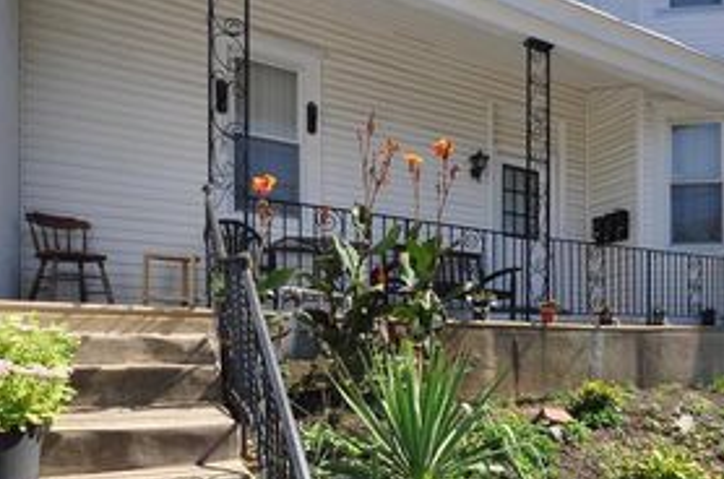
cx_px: 482
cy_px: 346
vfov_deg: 46.4
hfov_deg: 65.7
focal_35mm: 27
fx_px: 542
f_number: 7.1
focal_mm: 10
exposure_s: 1/200
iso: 100
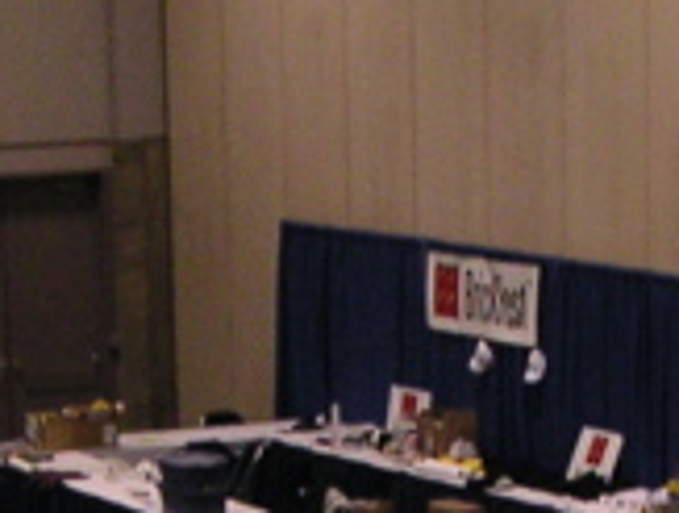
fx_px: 3657
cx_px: 212
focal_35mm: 186
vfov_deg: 7.7
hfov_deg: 10.6
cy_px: 947
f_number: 2.8
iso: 160
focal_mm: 6
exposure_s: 1/45
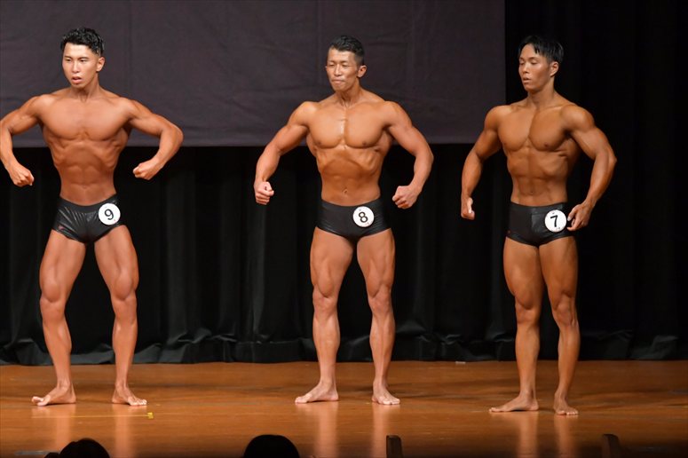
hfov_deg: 7.6
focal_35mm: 270
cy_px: 229
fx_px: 5158
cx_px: 344
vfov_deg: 5.1
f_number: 5.6
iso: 6400
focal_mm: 180
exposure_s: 1/400
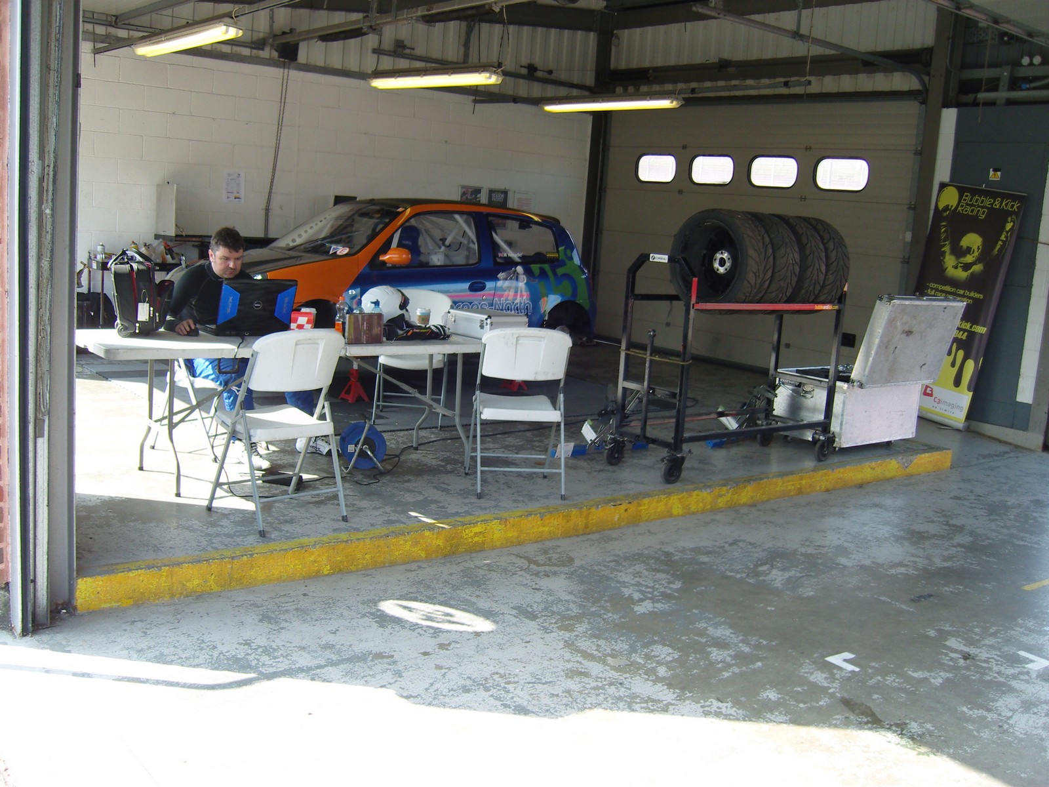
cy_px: 394
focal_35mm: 34
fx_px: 1030
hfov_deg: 54.0
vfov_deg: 41.8
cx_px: 524
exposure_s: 1/200
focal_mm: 7.3
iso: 100
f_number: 2.8
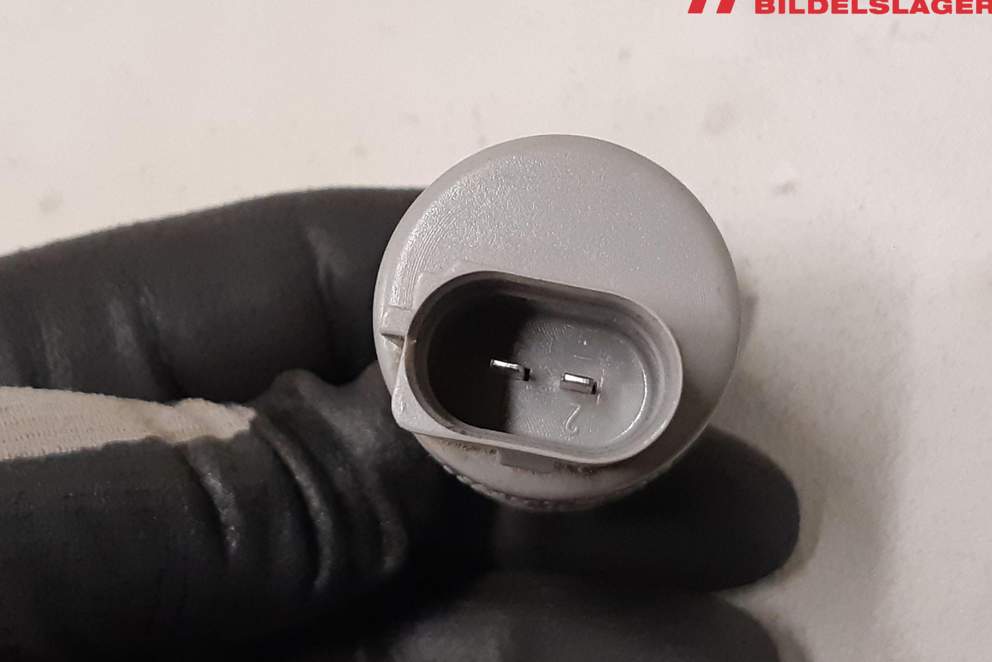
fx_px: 772
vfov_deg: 46.4
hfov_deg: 65.5
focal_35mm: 28
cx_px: 482
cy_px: 314
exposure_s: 1/50
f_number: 1.7
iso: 200
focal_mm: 3.93
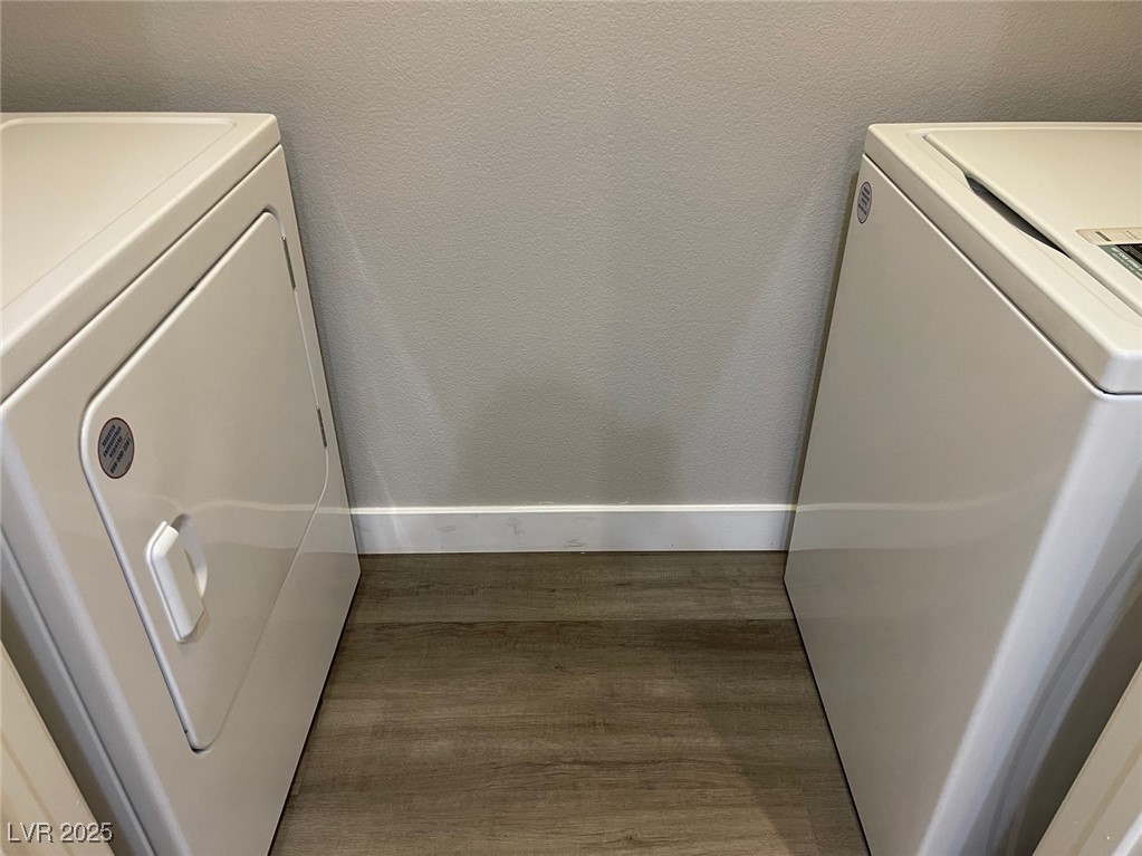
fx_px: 858
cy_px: 428
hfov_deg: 67.3
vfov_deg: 53.1
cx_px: 571
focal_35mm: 26
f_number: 1.6
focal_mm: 5.1
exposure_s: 1/60
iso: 200
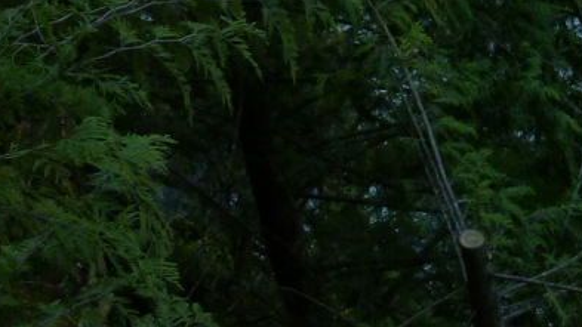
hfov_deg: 11.4
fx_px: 2793
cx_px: 862
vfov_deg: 6.5
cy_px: -382
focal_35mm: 181
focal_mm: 9.1
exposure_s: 1/160
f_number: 4.4
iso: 125
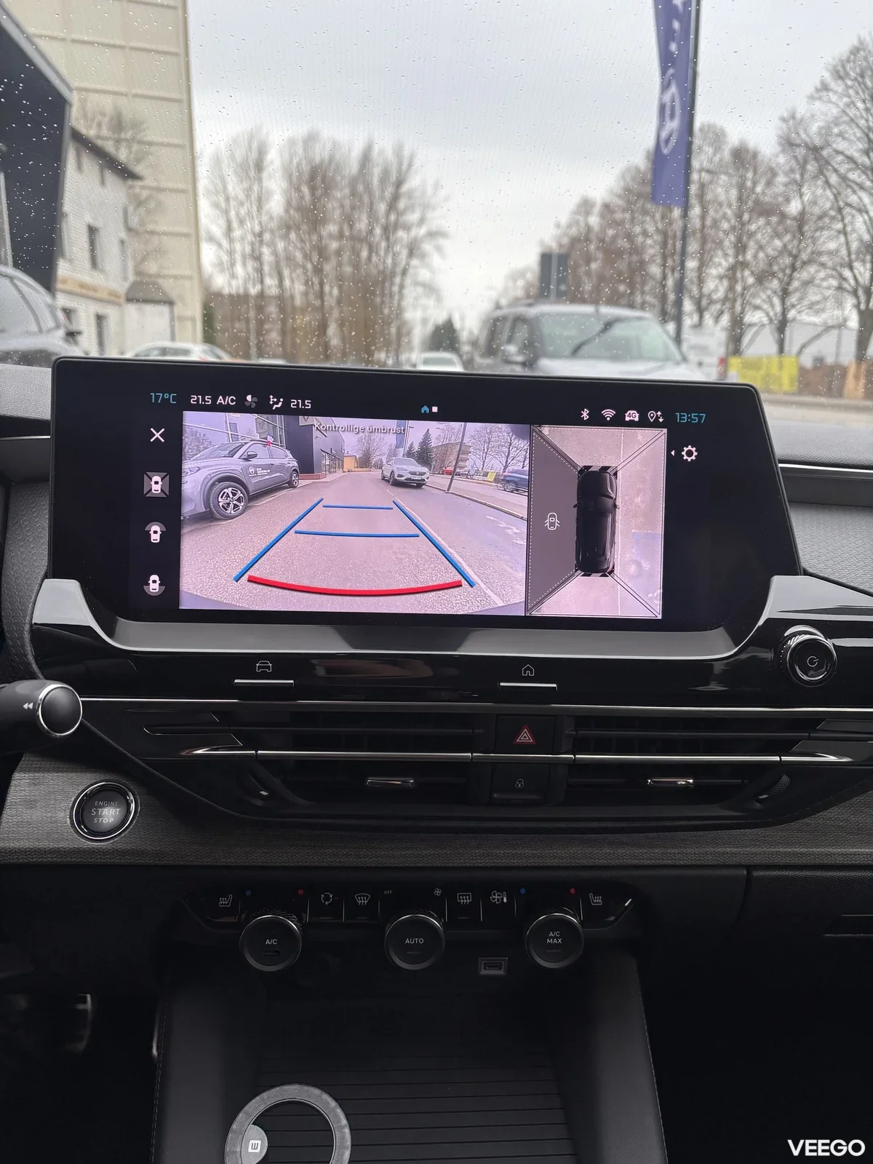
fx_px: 874
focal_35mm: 26
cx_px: 436
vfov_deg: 67.3
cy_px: 582
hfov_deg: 53.1
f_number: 1.6
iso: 50
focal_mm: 5.96
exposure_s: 1/330
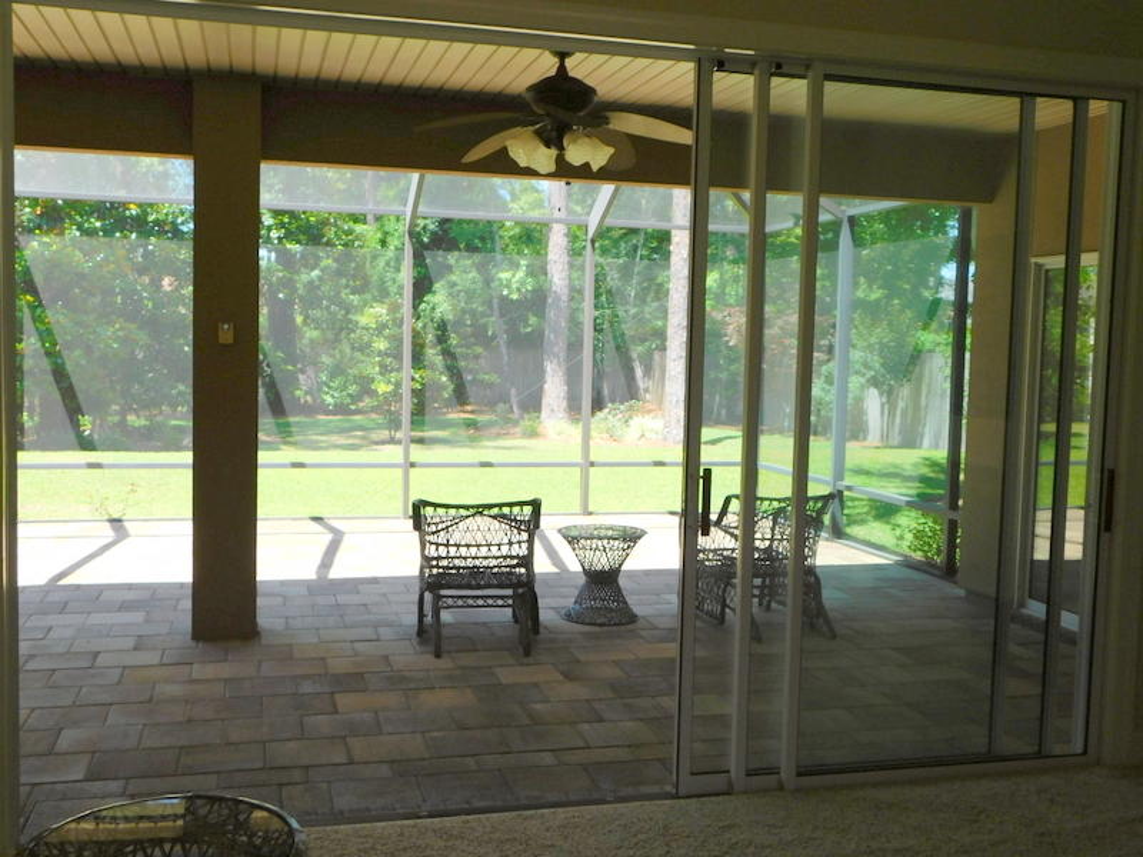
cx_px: 572
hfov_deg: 51.4
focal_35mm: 36
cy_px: 428
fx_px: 1189
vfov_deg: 39.7
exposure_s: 1/200
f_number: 3.5
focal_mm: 6.3
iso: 125
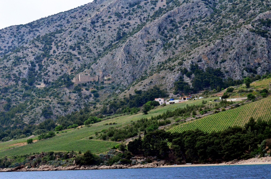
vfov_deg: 13.0
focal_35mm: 105
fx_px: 789
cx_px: 136
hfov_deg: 19.5
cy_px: 90
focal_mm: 70
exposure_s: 1/8000
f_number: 6.3
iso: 3200
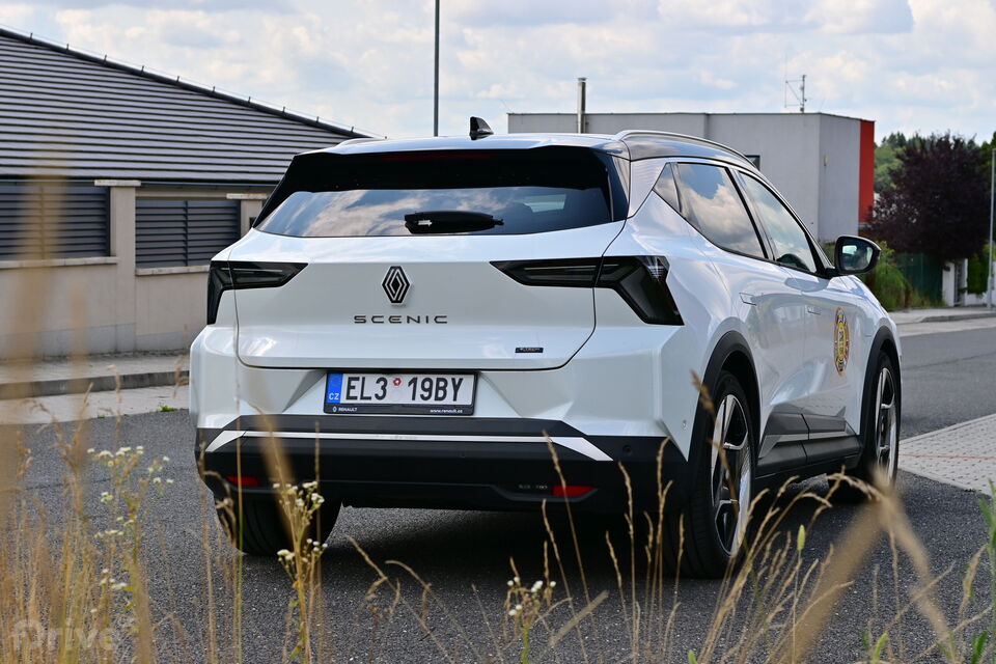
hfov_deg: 27.0
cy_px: 332
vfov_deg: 18.2
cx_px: 498
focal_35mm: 75
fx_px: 2075
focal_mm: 50
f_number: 6.3
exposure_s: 1/800
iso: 160
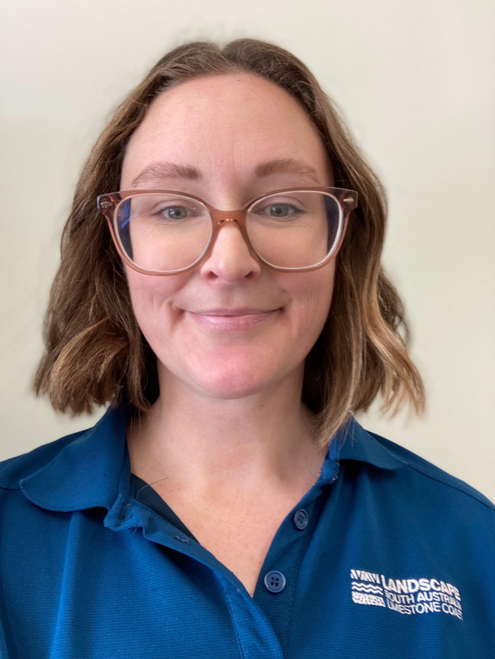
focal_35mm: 32
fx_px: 610
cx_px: 248
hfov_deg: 44.2
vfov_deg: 56.8
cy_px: 330
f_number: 2.2
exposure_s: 1/50
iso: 64
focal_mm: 2.87
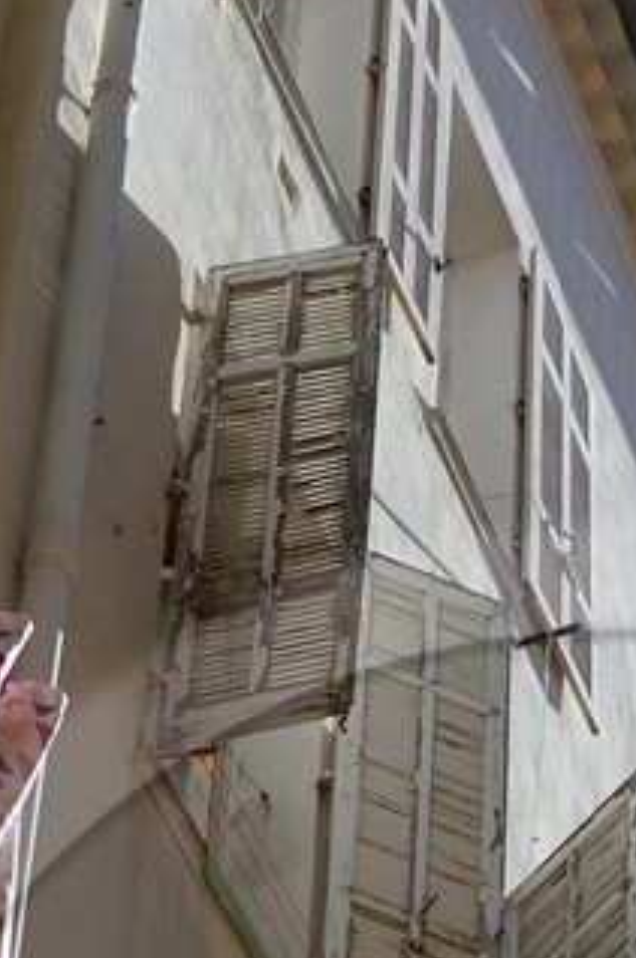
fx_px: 4280
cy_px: 1464
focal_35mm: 161
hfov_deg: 8.5
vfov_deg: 12.1
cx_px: 627
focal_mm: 32
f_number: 16
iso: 200
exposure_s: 1/160
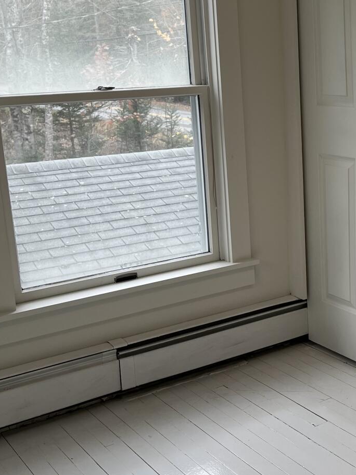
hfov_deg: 25.0
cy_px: 245
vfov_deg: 33.8
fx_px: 782
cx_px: 311
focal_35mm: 57
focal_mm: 5.7
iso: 32
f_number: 1.5
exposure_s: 1/123
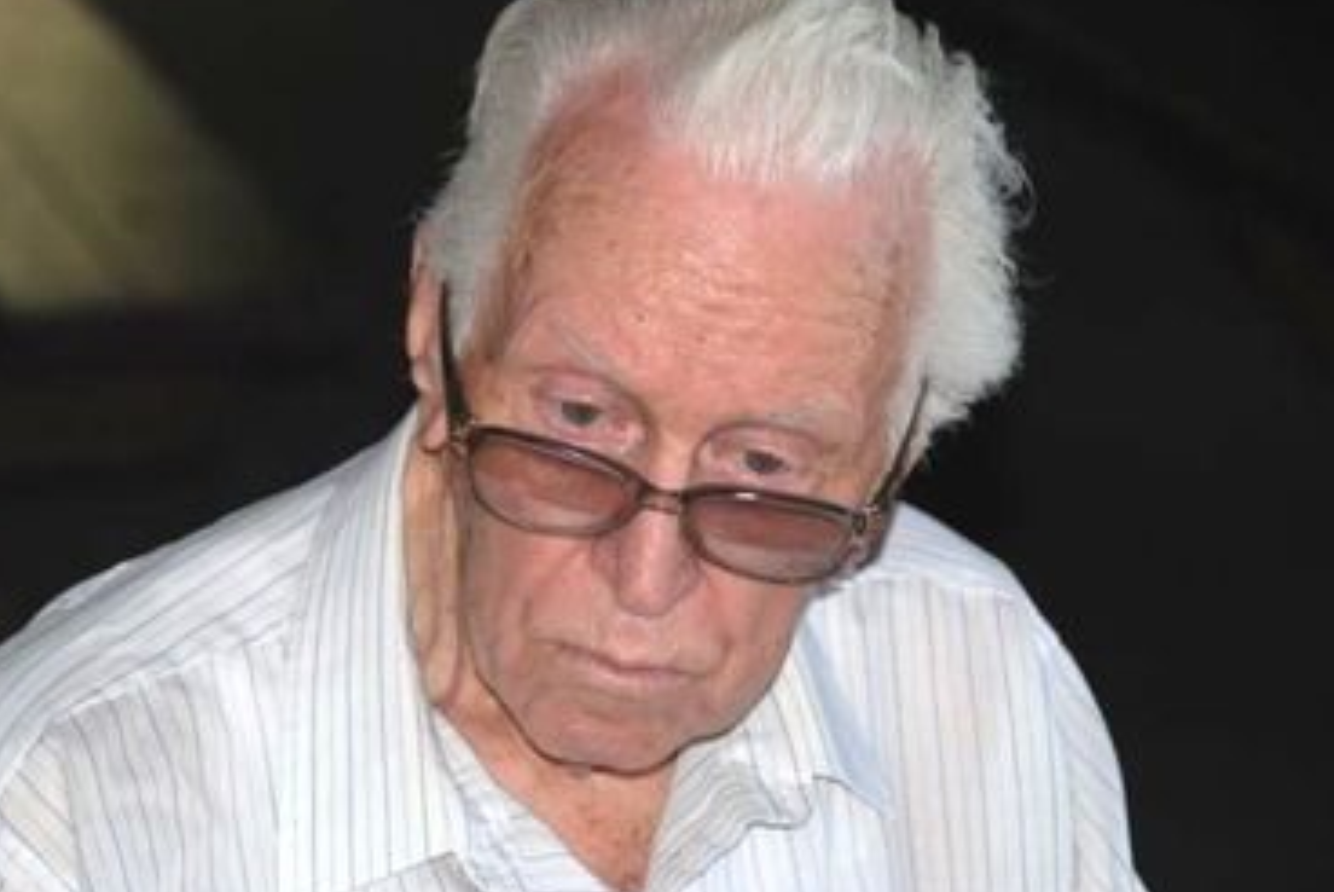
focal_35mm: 244
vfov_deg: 5.6
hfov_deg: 8.4
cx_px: 618
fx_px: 9048
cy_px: 433
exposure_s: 1/60
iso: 100
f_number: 6.3
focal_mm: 150
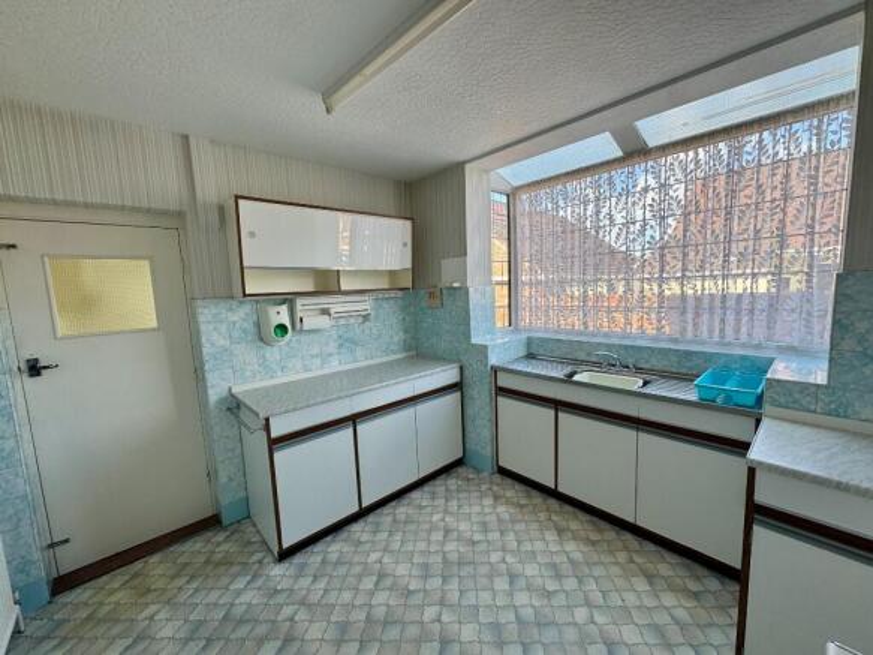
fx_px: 353
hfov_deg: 102.1
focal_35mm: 14
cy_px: 328
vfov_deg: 85.7
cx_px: 436
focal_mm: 2.22
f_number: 2.2
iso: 40
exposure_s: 1/138
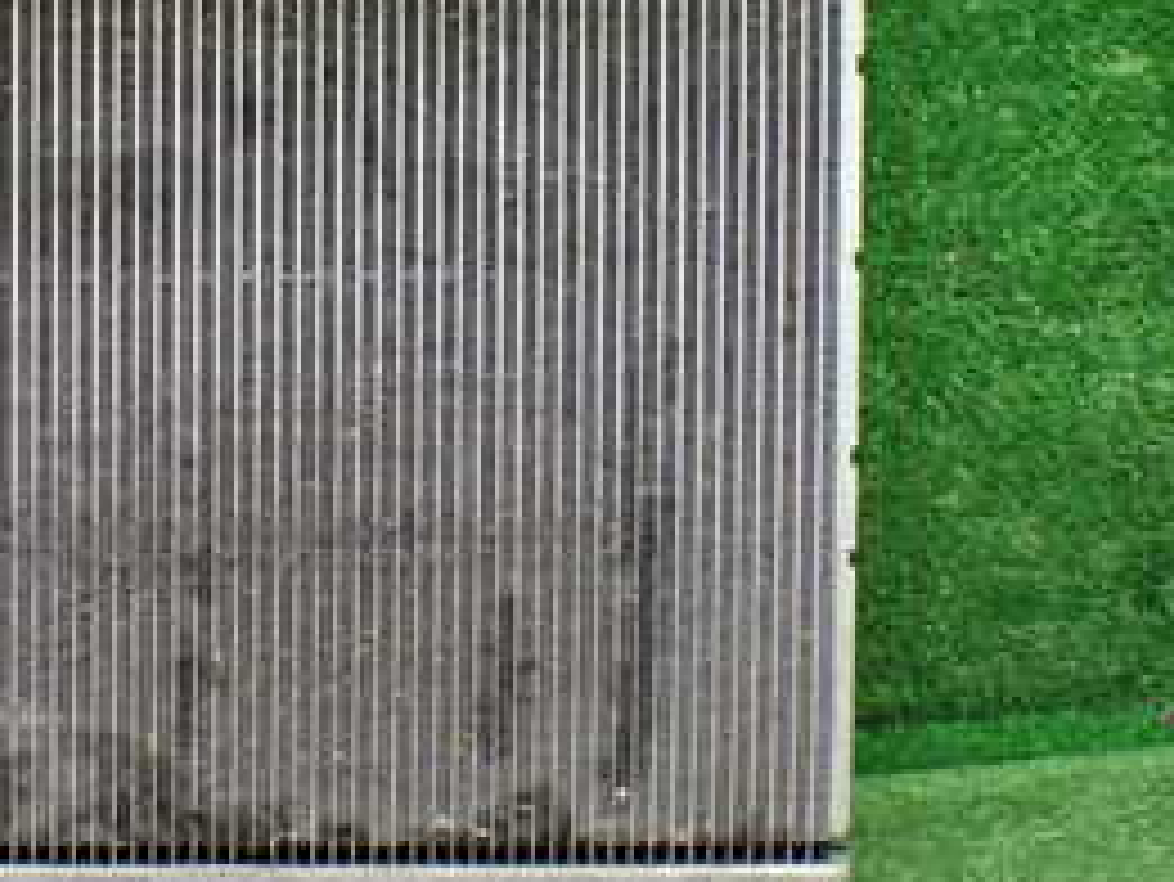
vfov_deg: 21.1
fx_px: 2341
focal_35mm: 69
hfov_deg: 26.8
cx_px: 45
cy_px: 198
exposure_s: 1/125
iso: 800
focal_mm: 5.4
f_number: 2.3
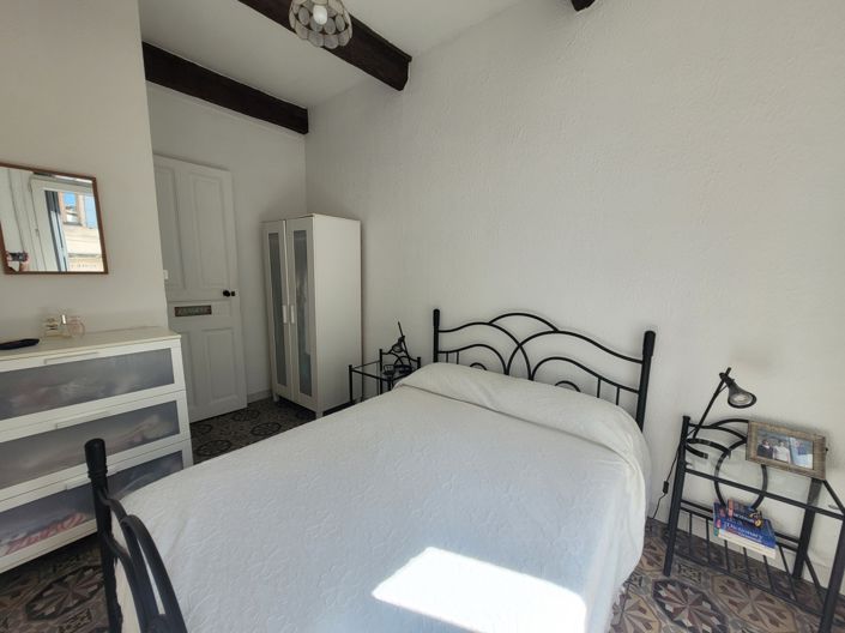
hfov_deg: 106.2
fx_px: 317
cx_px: 422
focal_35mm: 13
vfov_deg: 89.9
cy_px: 316
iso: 40
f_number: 2.2
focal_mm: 1.74
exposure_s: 1/156
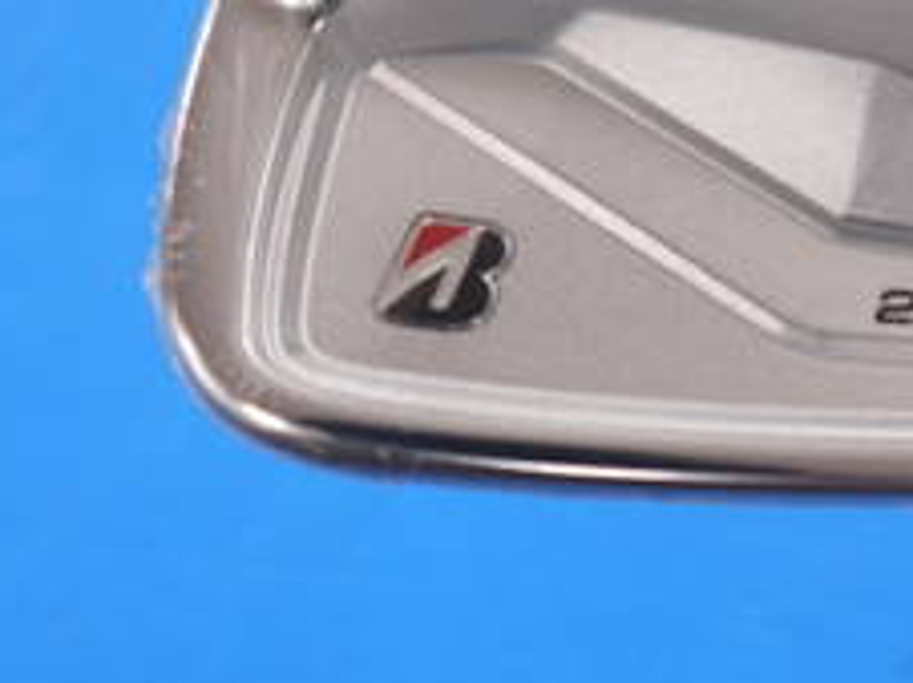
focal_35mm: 102
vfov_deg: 14.5
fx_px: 2687
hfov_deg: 18.9
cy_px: 226
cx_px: 856
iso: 160
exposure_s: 1/60
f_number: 4
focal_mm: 18
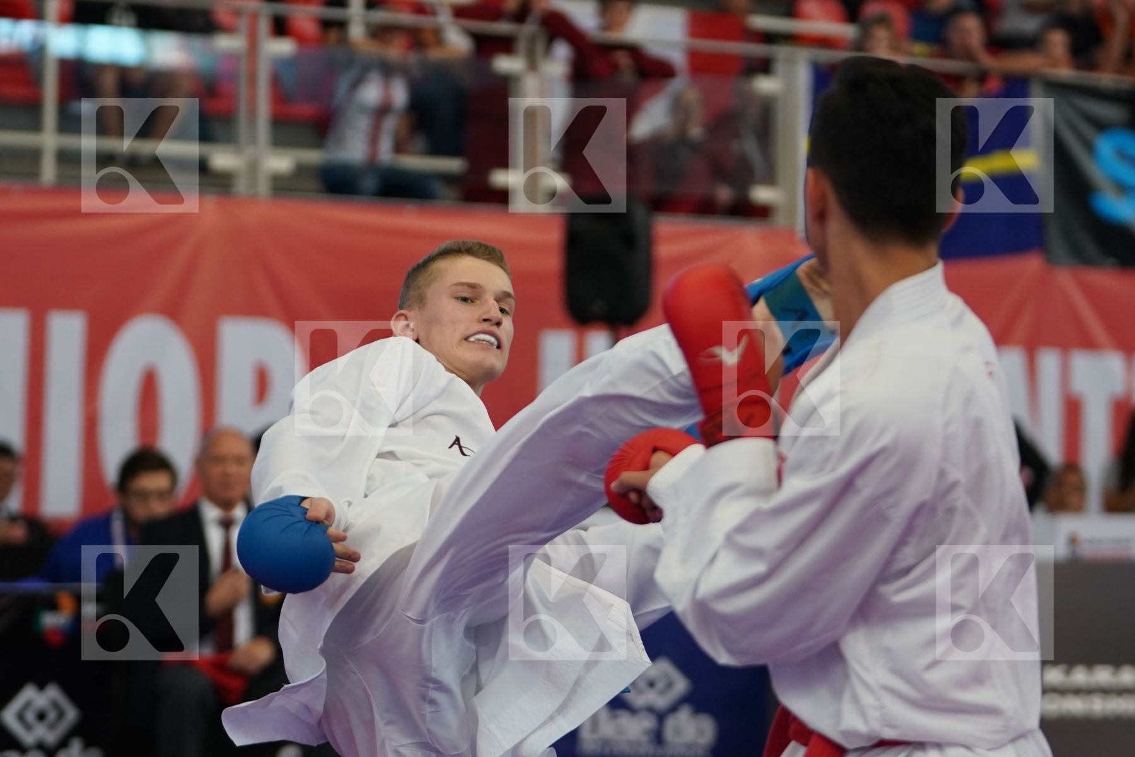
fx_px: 4540
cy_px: 378
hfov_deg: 14.3
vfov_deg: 9.5
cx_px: 568
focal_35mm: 144
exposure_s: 1/1000
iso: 1250
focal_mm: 96
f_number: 2.8
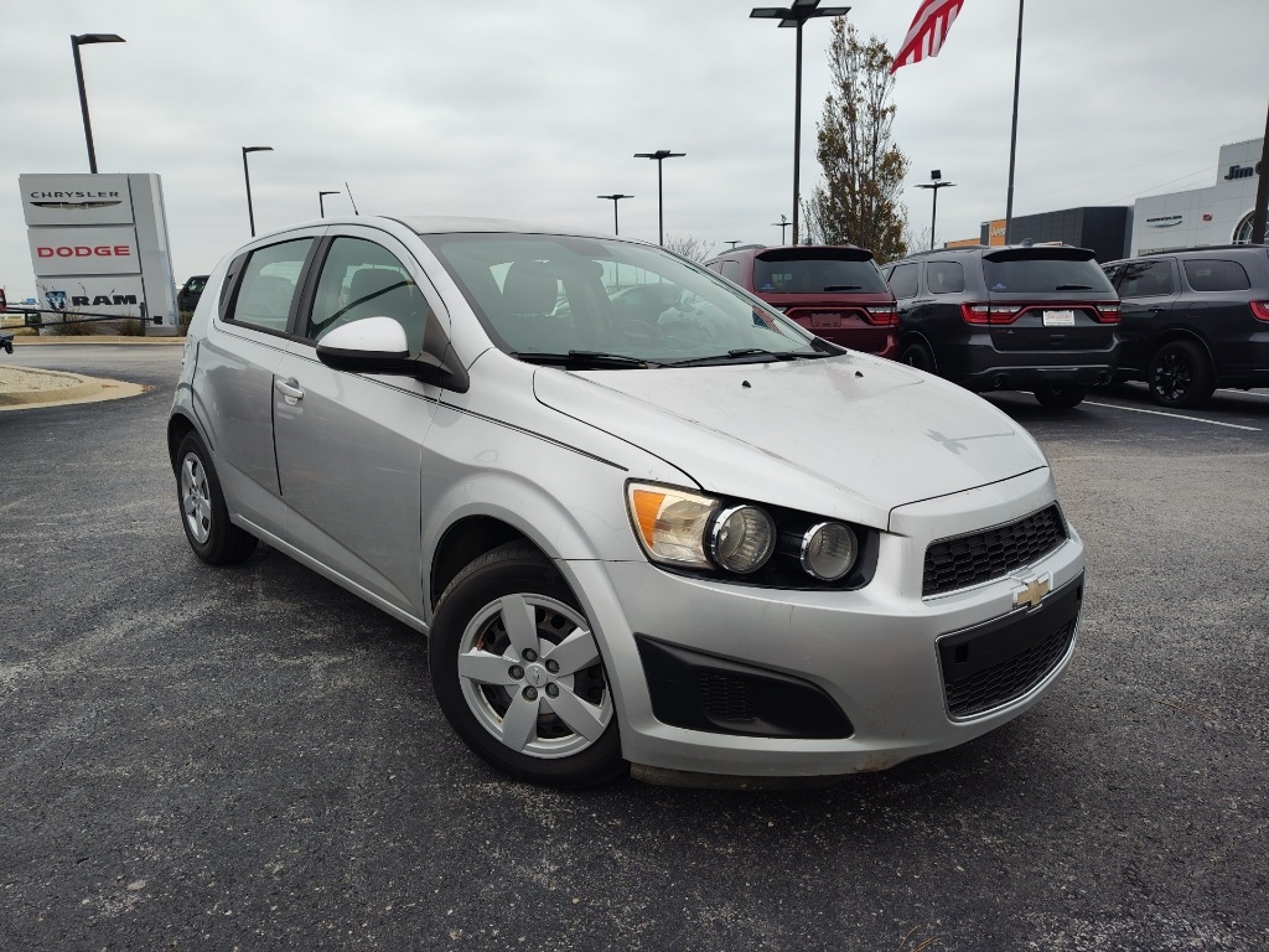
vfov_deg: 58.9
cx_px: 634
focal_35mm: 23
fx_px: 843
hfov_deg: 73.9
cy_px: 476
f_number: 1.8
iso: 100
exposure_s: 1/890
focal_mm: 5.56
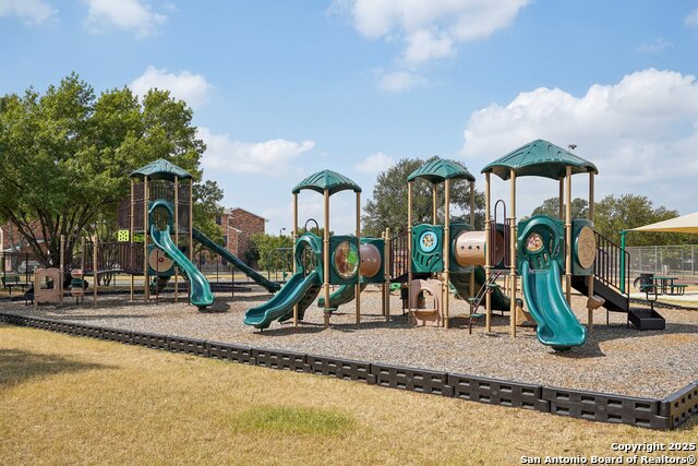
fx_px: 621
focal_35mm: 32
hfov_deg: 58.7
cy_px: 233
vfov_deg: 41.1
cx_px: 349
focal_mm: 32
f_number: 8
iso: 100
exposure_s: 1/320
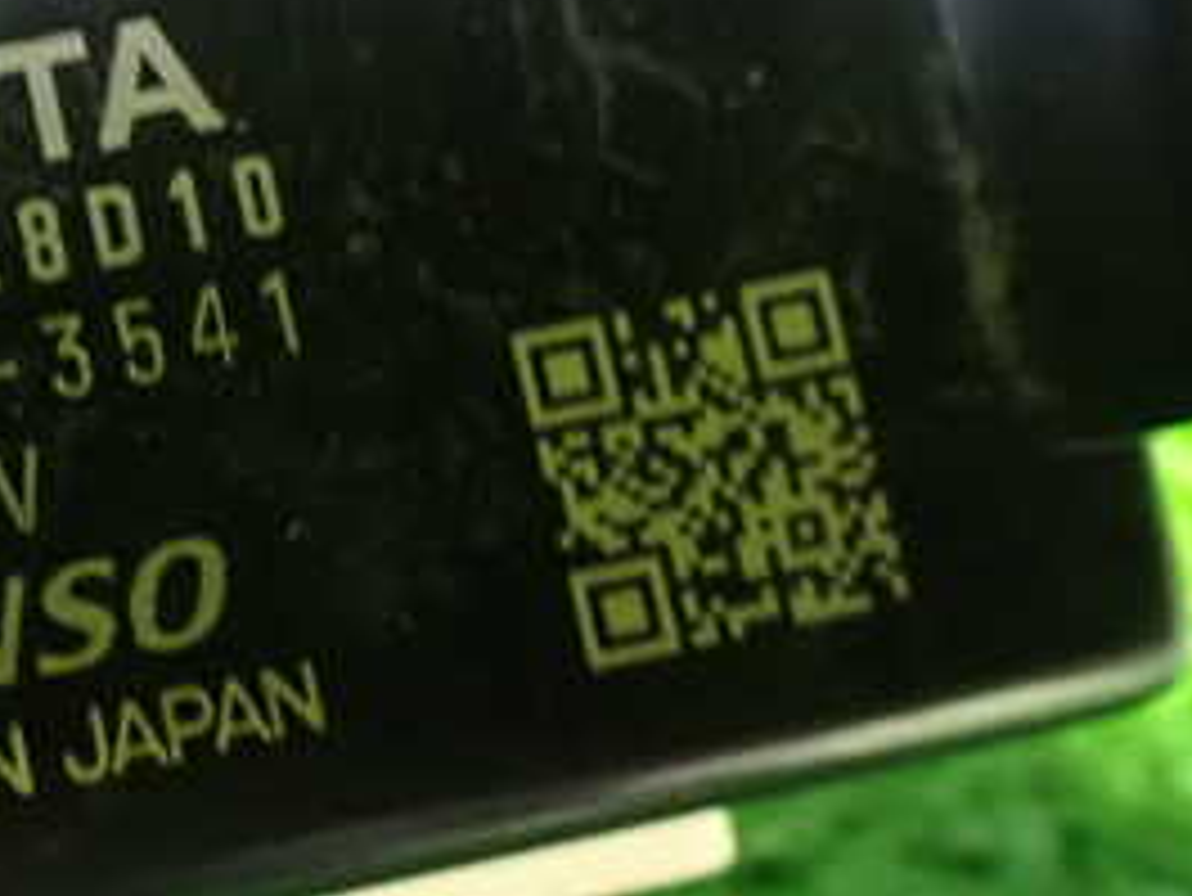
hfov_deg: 26.2
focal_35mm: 68
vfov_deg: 21.5
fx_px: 2343
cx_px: -139
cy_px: 293
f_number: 2.3
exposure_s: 1/20
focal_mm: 5.4
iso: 1600
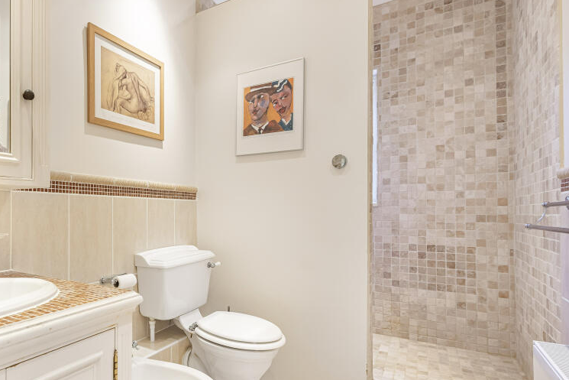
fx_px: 348
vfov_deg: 57.2
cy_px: 204
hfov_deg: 75.6
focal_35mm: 22
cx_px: 180
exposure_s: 1/40
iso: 500
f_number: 7.1
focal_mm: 16
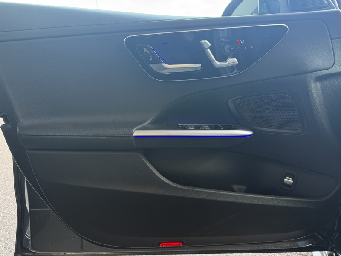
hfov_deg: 71.6
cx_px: 170
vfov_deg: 56.8
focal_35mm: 24
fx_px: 236
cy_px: 128
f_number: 1.78
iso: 200
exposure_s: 1/78
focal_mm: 6.76
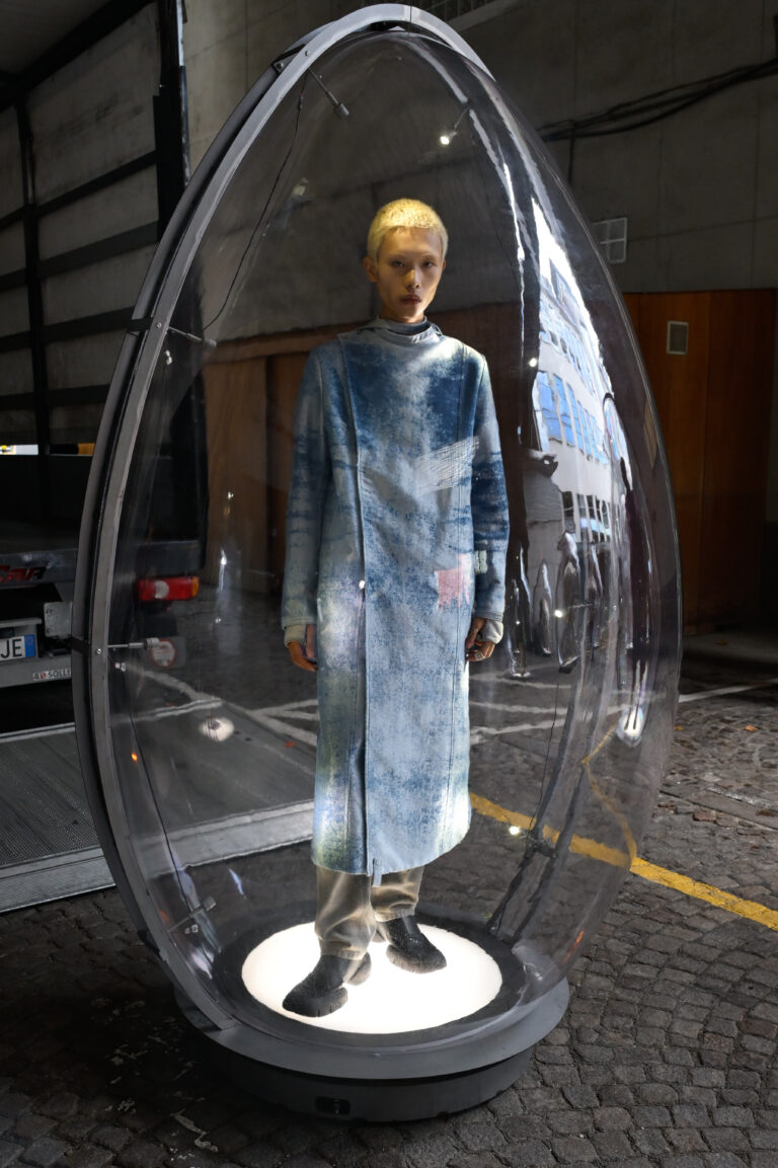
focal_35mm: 36
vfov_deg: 53.1
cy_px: 584
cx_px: 389
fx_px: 1168
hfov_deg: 36.9
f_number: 4
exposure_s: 1/240
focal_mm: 24
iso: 1000
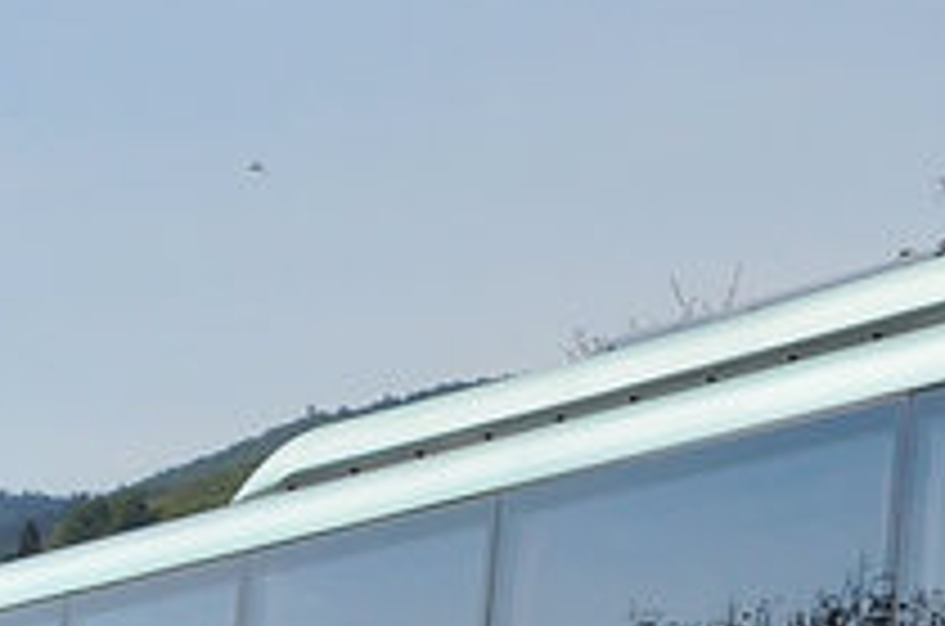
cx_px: 2142
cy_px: 867
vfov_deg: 4.7
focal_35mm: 292
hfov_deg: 6.8
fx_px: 7648
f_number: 11
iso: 200
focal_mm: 34
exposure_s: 1/500
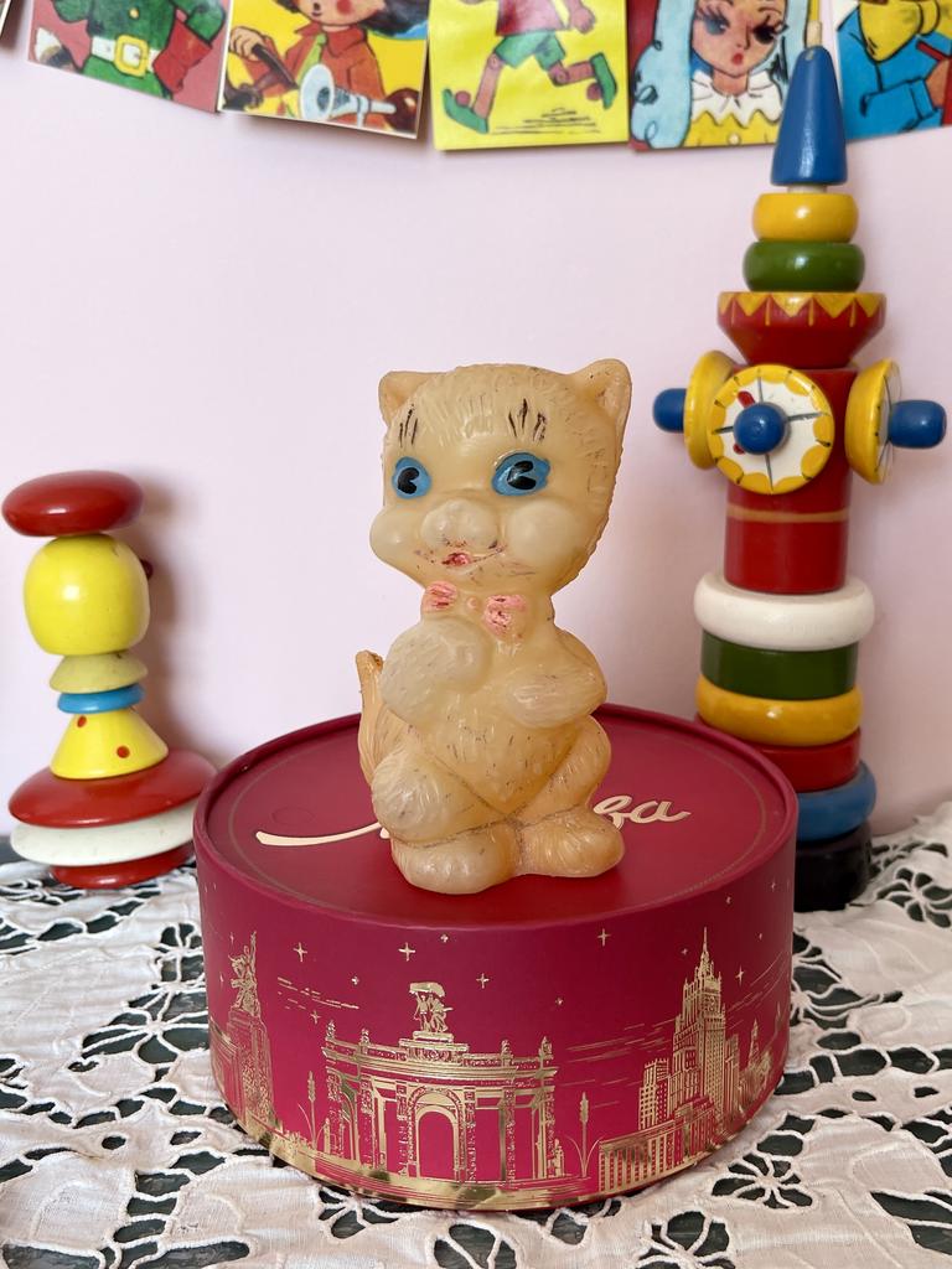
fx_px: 917
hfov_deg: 54.9
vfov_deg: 69.4
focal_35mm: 25
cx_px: 476
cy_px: 634
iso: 40
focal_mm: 5.1
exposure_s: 1/121
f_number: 1.6
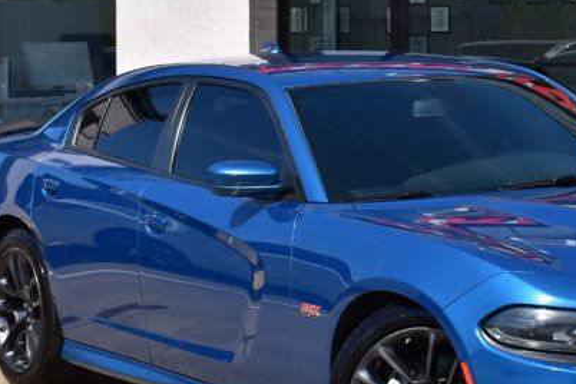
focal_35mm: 130
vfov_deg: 10.5
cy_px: 106
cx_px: 615
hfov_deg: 15.4
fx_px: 2080
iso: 320
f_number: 11
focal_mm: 34
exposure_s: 1/500
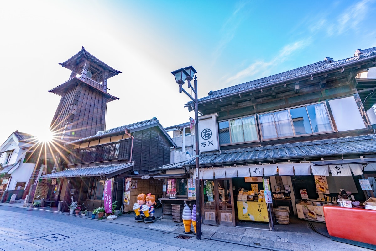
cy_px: 126
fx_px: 167
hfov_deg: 96.7
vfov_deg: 73.7
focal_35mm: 16
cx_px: 188
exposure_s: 1/20
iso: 400
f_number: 16
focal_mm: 16
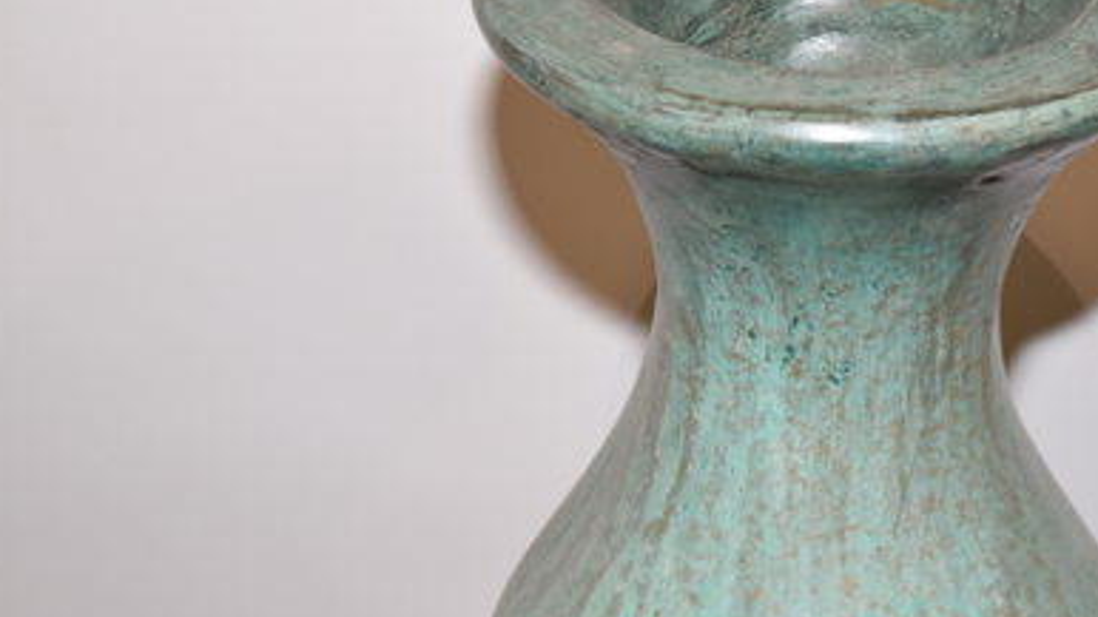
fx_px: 2882
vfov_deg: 12.2
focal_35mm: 99
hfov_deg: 21.4
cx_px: 845
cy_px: 326
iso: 800
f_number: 5.6
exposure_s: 1/125
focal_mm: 38
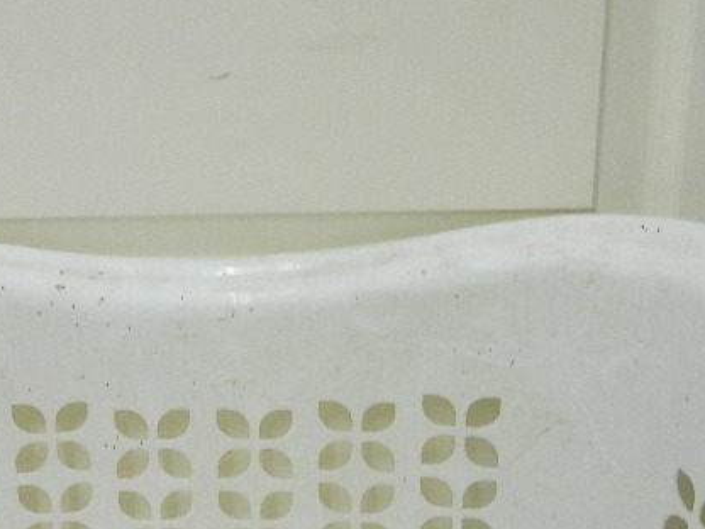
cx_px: 166
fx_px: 2057
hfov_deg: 19.3
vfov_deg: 14.3
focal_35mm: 101
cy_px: 612
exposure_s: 1/30
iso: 125
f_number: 3.5
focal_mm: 7.3
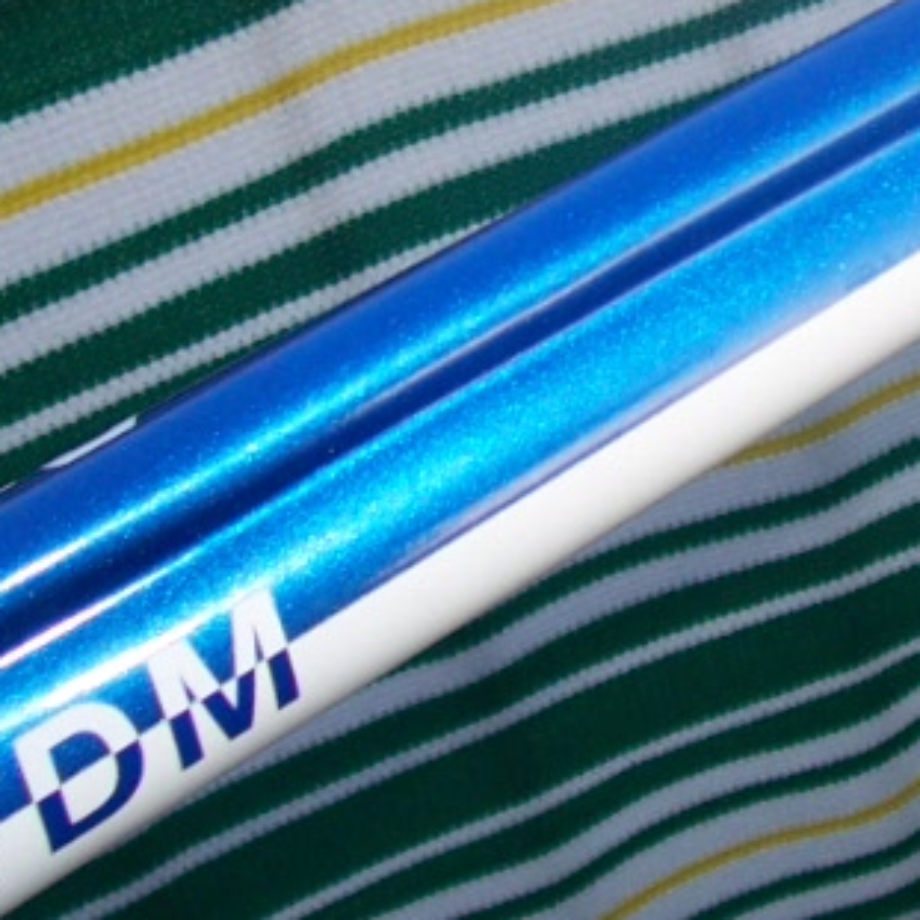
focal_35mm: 116
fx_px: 3488
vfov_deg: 14.8
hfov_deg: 14.1
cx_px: 1355
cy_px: -18
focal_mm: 5.6
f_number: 2.7
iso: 80
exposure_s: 1/60
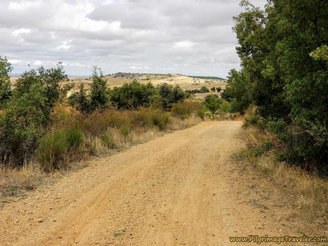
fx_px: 493
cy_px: 123
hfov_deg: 36.8
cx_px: 164
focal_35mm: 52
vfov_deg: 28.0
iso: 25
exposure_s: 1/586
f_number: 2.4
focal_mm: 6
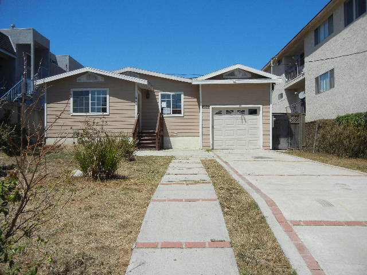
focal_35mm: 30
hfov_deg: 60.0
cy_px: 138
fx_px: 318
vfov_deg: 46.8
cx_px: 184
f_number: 7
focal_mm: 5.4
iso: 160
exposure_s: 1/756
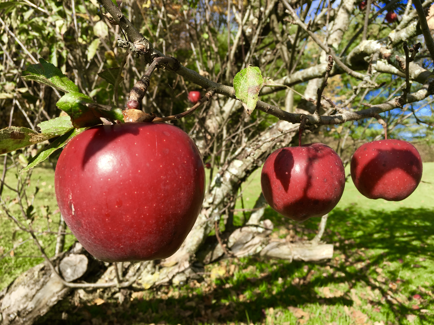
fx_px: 364
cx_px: 217
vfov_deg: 48.2
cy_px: 162
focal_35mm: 29
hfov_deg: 61.7
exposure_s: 1/657
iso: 25
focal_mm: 4.15
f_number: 2.2
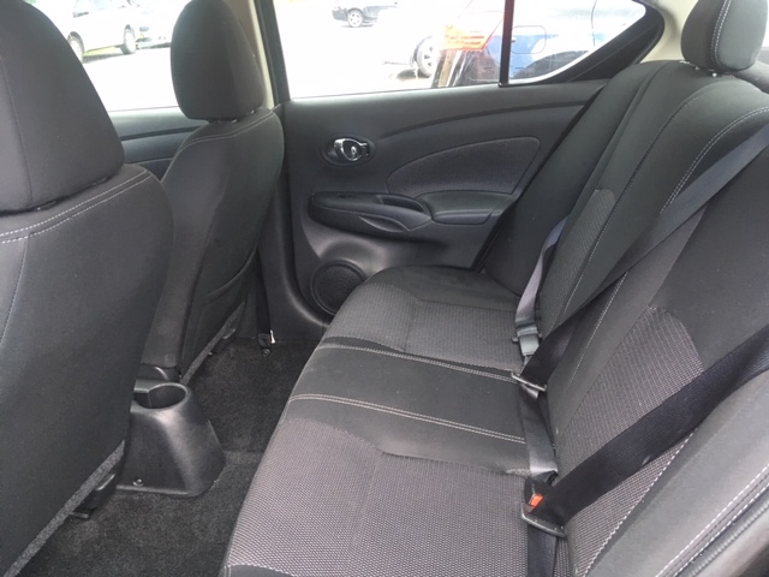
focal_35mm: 29
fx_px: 644
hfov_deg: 61.7
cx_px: 384
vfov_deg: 48.2
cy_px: 288
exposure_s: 1/30
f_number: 2.2
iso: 40
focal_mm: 4.15
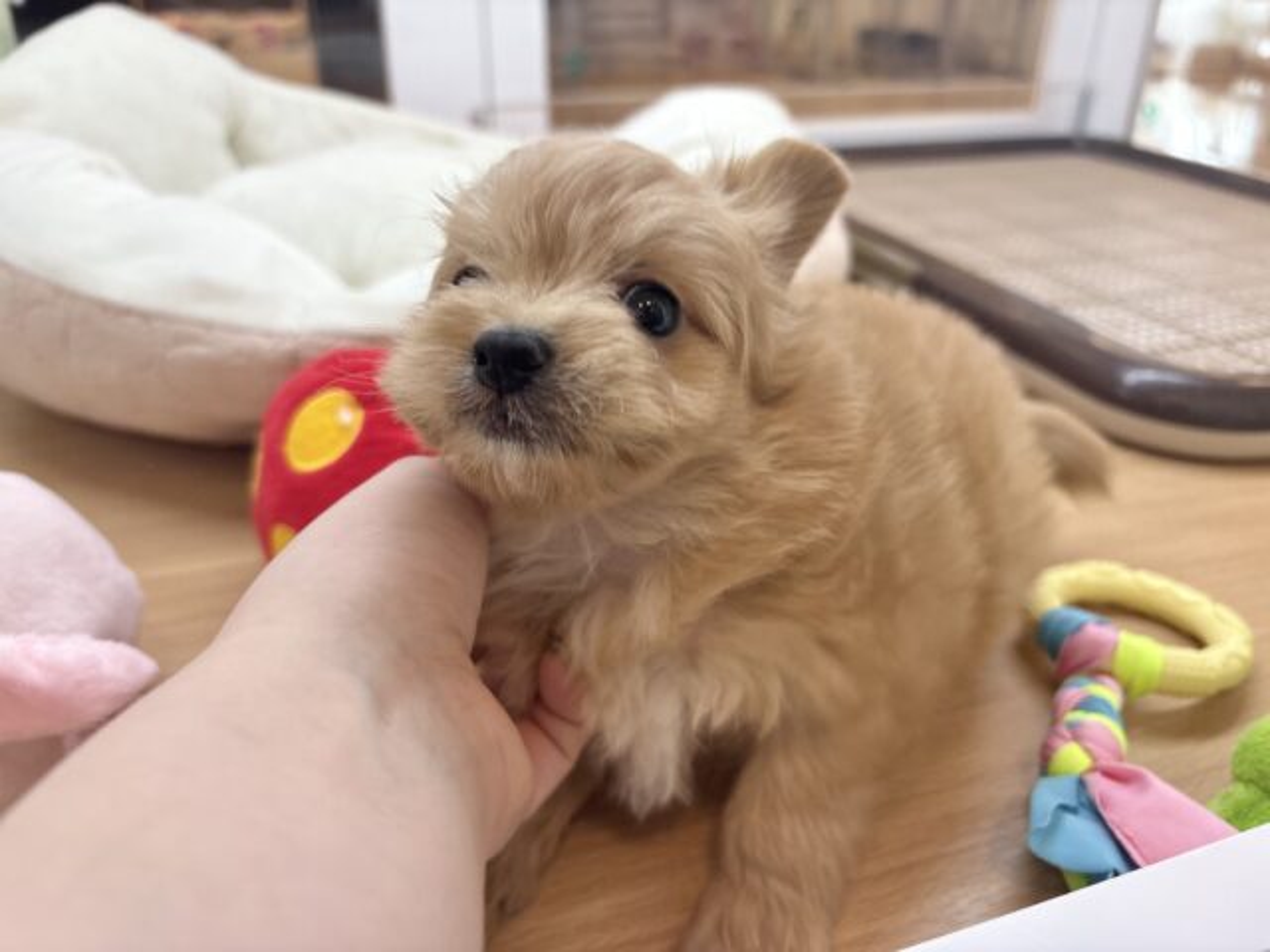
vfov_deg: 53.1
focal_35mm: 26
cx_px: 635
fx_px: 954
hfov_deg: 67.3
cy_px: 476
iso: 64
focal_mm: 5.96
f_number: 1.6
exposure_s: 1/100
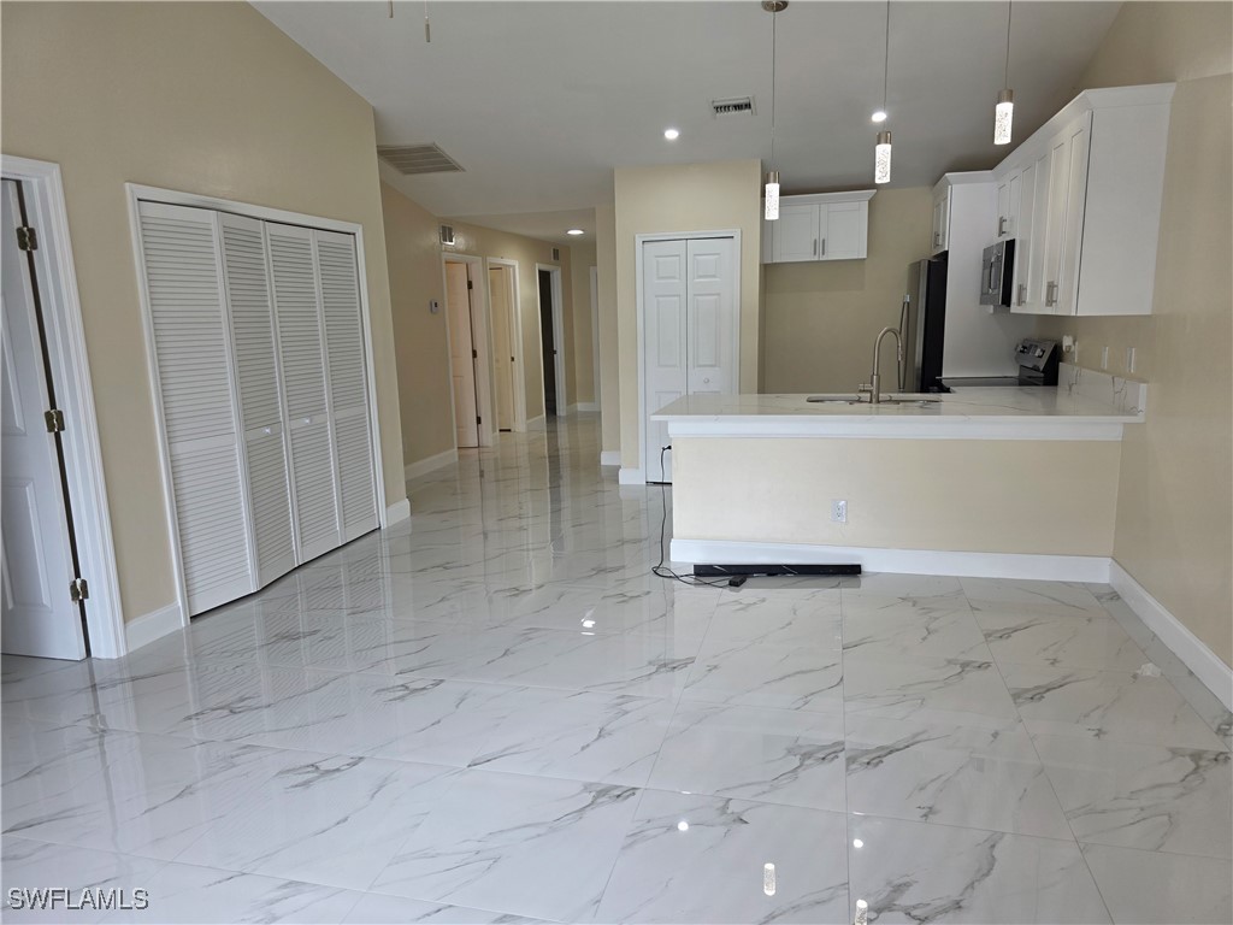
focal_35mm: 23
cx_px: 616
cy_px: 462
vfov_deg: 58.9
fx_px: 819
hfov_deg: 73.9
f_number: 1.7
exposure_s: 1/120
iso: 64
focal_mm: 6.3
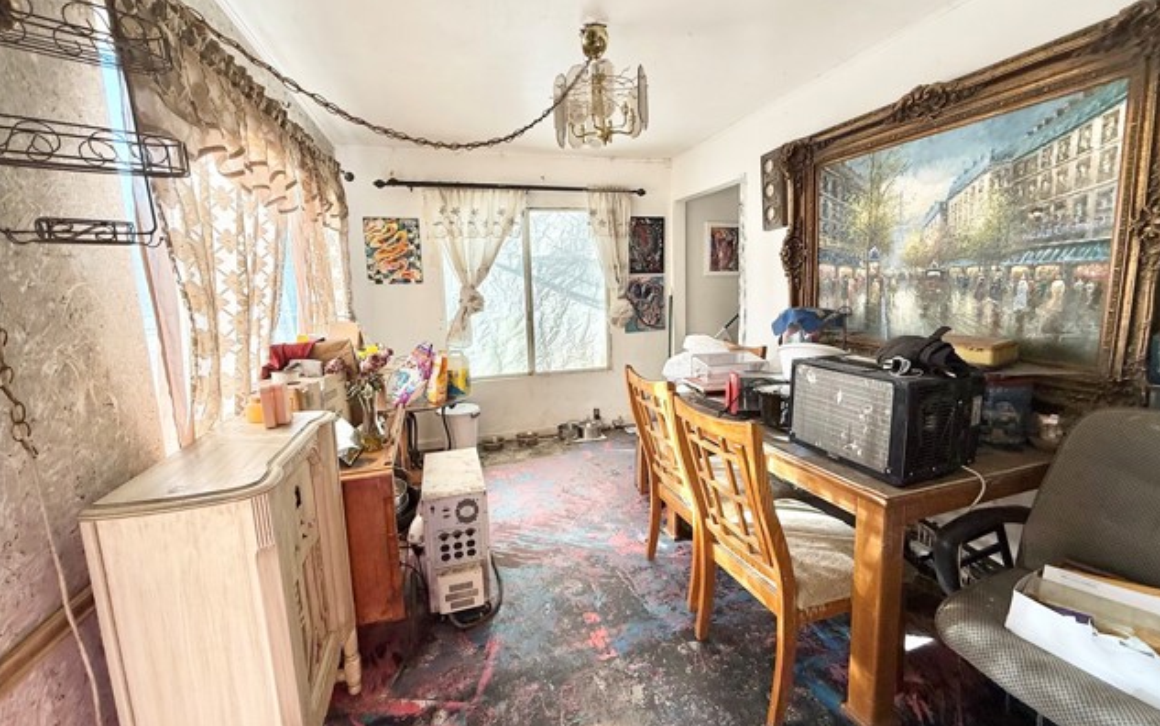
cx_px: 583
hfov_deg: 101.4
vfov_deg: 74.8
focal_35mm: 15
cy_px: 348
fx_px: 474
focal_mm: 2.22
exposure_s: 1/246
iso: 64
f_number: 2.2
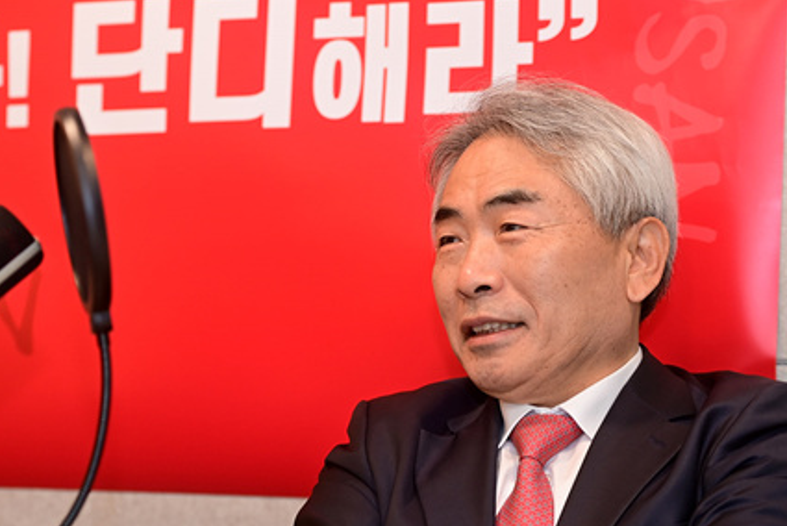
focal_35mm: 143
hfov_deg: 14.3
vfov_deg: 9.6
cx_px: 270
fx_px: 3128
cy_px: 362
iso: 640
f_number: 2.8
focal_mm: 95
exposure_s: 1/250
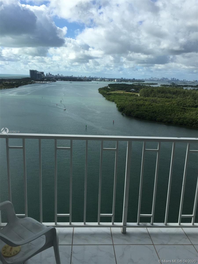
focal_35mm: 29
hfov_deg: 48.2
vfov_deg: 61.7
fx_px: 221
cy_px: 132
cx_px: 99
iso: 32
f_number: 2.2
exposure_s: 1/2326
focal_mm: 4.15
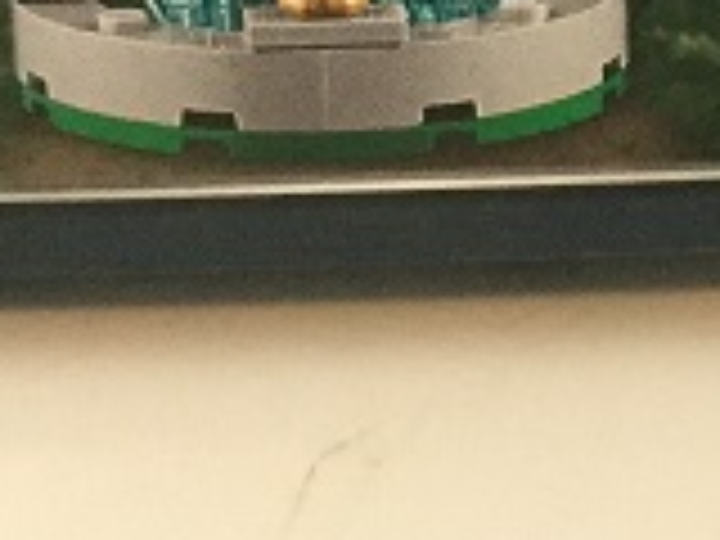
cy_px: -716
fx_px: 3224
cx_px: 1053
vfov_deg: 8.8
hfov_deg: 12.2
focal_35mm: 155
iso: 125
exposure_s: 1/30
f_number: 2.4
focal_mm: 3.3
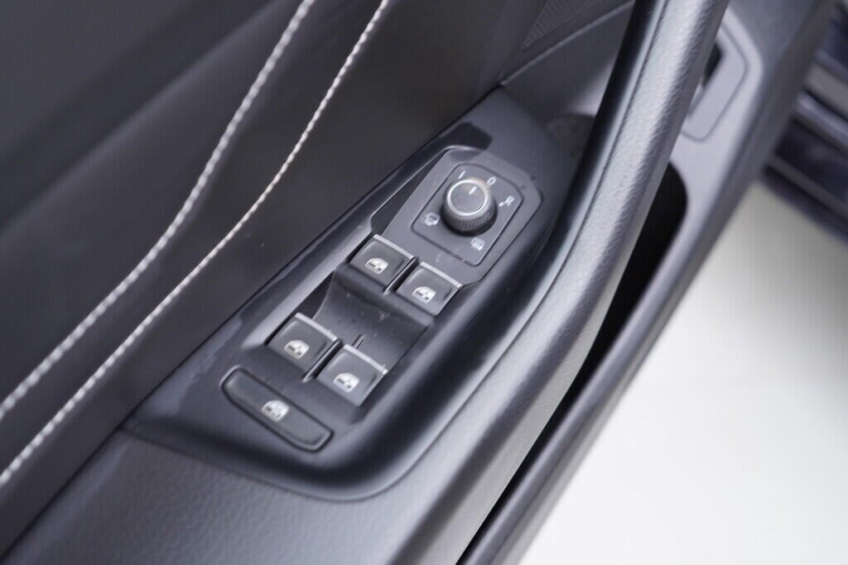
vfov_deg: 36.9
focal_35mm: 36
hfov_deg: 53.1
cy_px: 282
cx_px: 424
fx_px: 848
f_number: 2.8
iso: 320
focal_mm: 24
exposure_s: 1/40
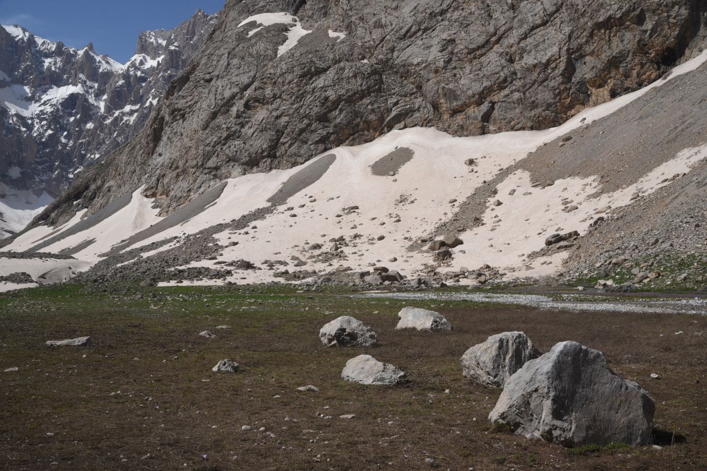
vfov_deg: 41.1
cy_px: 236
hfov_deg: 58.7
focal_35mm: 32
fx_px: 628
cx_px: 354
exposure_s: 1/125
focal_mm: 32
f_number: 18
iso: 160
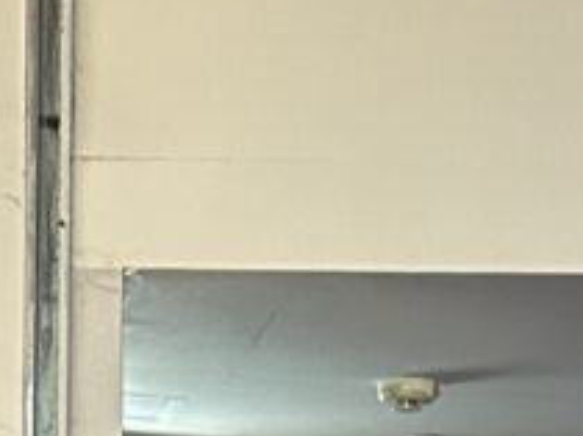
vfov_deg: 7.0
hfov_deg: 10.6
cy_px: 1395
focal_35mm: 186
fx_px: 3129
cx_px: 461
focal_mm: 5.7
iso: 400
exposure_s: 1/60
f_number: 1.5
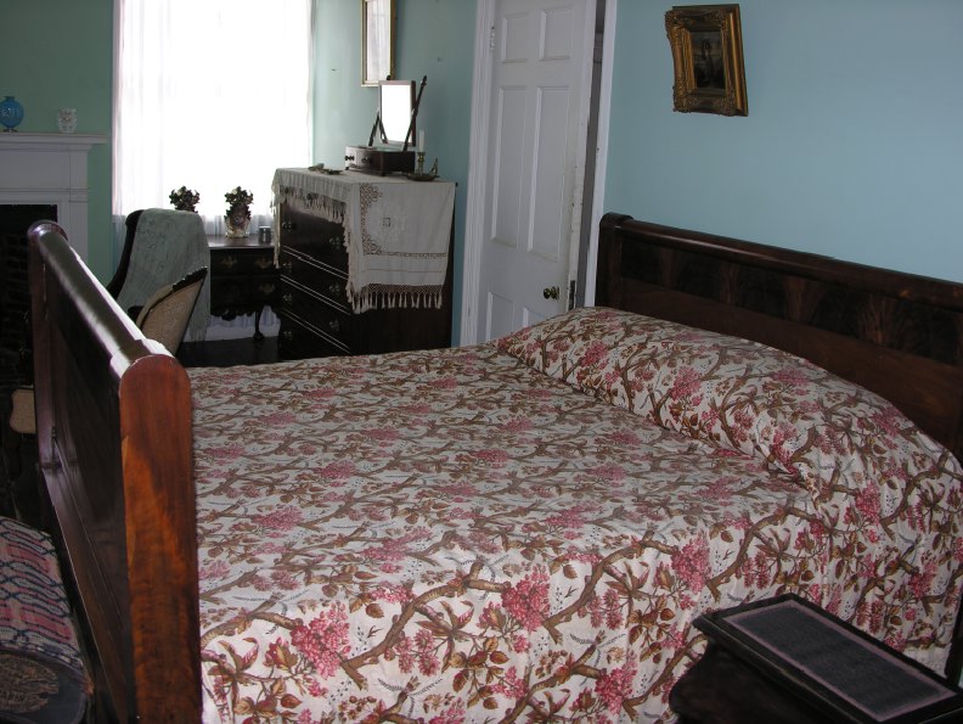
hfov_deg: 52.6
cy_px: 362
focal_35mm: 35
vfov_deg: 40.7
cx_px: 482
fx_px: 974
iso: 50
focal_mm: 8.9
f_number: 2.8
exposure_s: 1/60.1
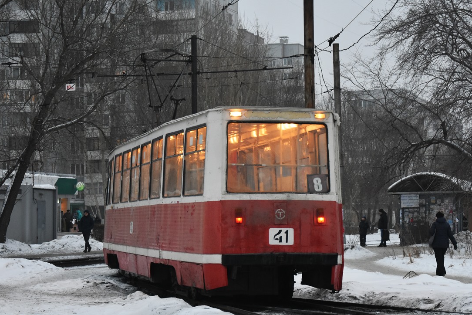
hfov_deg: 24.5
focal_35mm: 83
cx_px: 243
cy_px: 166
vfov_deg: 16.5
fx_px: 1088
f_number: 5
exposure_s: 1/60
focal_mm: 50
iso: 1600
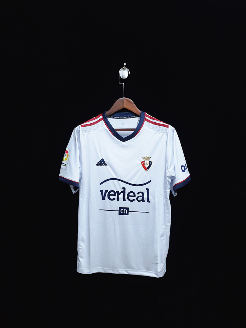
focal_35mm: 26
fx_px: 246
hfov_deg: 53.1
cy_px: 164
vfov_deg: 67.3
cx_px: 123
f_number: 1.5
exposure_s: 1/20
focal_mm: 4.3
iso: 200
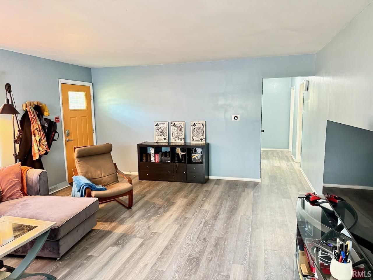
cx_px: 186
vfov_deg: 56.8
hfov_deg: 71.6
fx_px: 259
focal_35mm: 24
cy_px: 140
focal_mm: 6.76
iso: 800
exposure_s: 1/30
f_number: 1.78
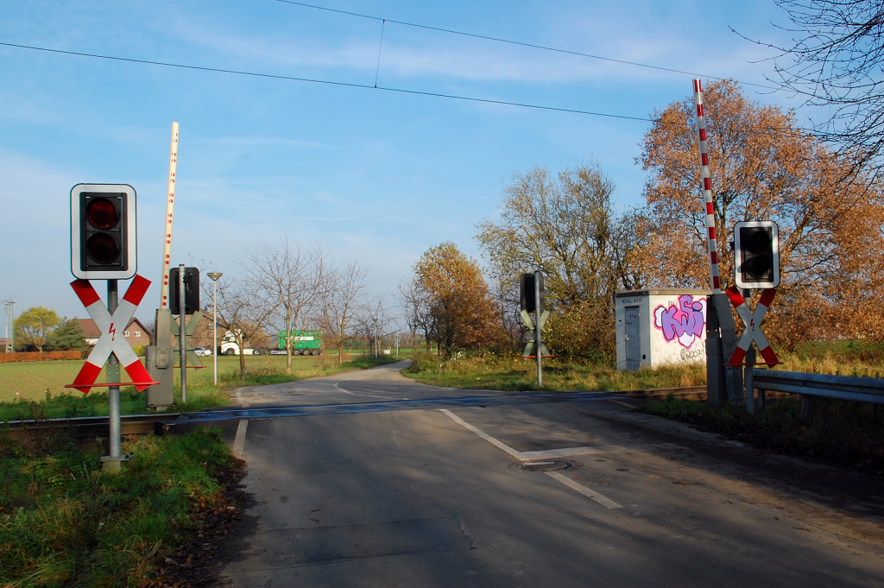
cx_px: 442
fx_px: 920
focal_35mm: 38
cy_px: 294
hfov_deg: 51.3
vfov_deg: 35.4
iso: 200
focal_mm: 25
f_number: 10
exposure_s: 1/160
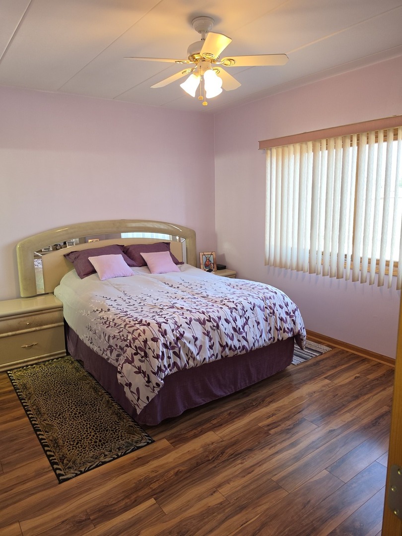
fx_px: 356
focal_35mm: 23
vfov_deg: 73.9
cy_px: 268
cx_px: 201
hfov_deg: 58.9
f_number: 1.4
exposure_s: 1/60
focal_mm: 6.5
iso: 25
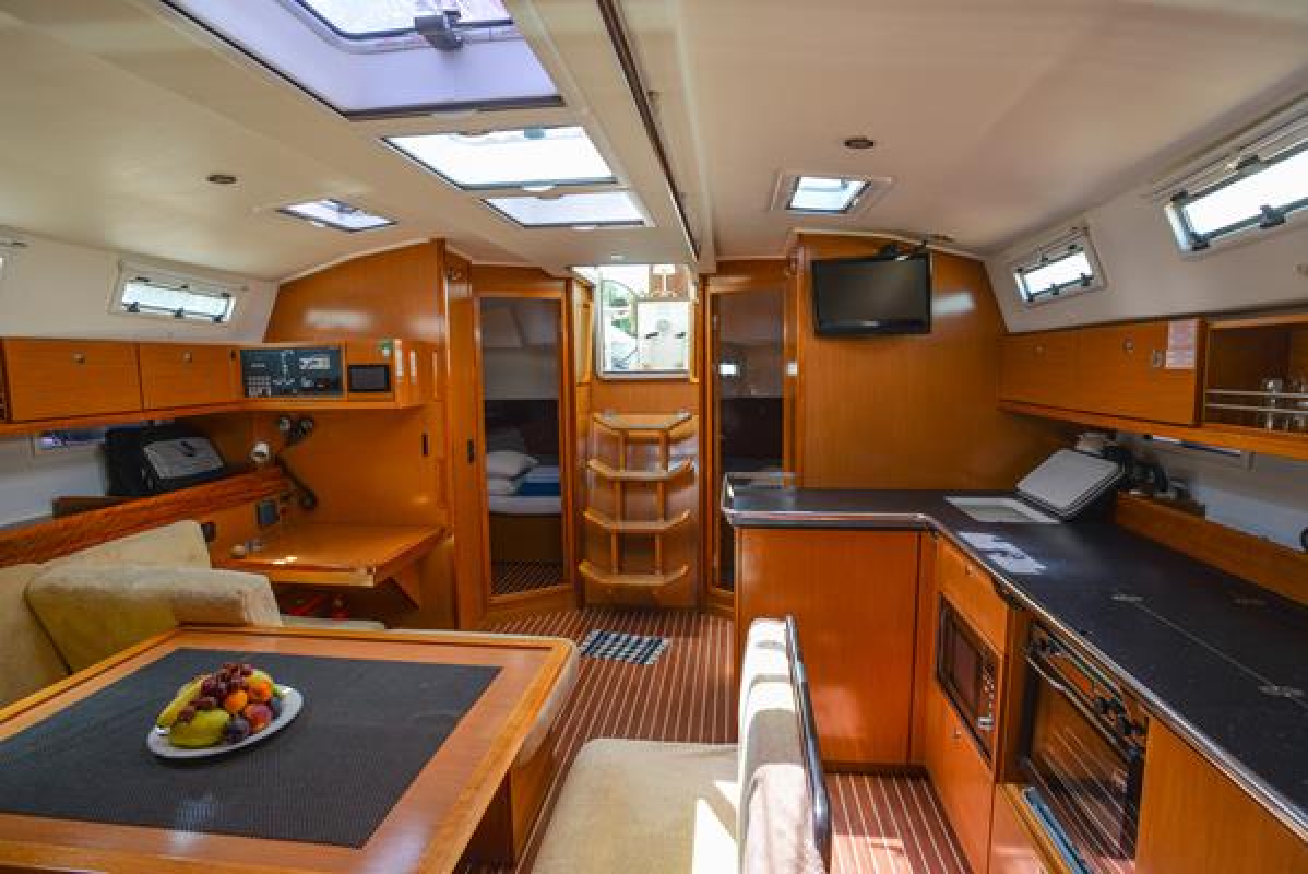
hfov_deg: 93.2
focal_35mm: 17
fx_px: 618
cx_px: 654
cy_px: 437
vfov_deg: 70.5
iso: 500
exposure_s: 1/160
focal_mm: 17
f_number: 6.3
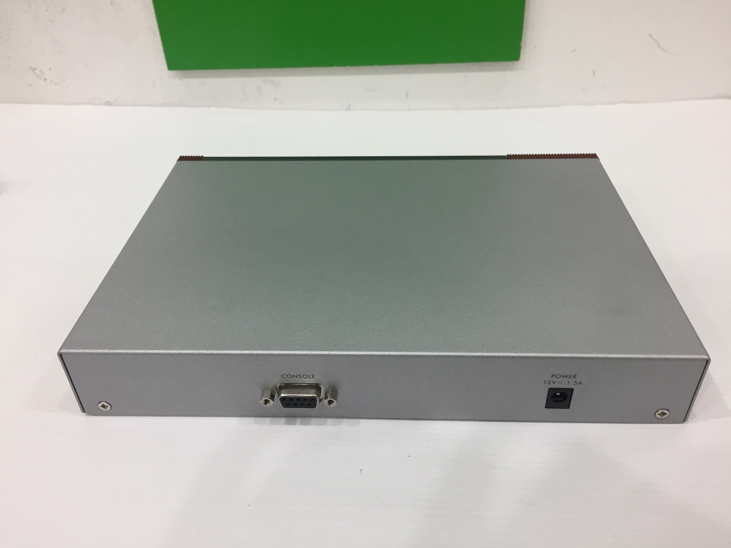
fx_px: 612
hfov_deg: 61.7
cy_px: 274
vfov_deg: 48.2
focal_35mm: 29
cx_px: 366
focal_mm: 4.15
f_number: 2.2
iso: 64
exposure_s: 1/33
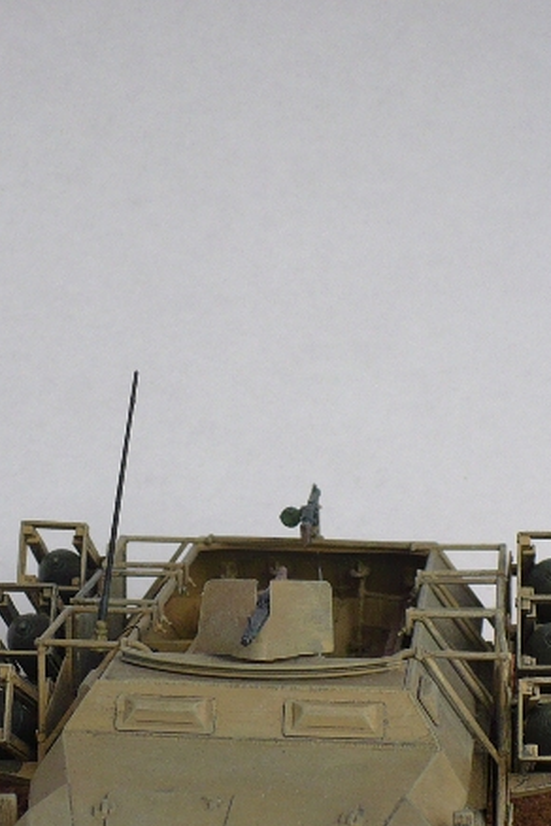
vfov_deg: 22.5
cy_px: 598
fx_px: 2066
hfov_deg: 15.2
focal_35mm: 90
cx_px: 296
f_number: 2.8
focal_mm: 6.1
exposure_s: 1/125
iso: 100
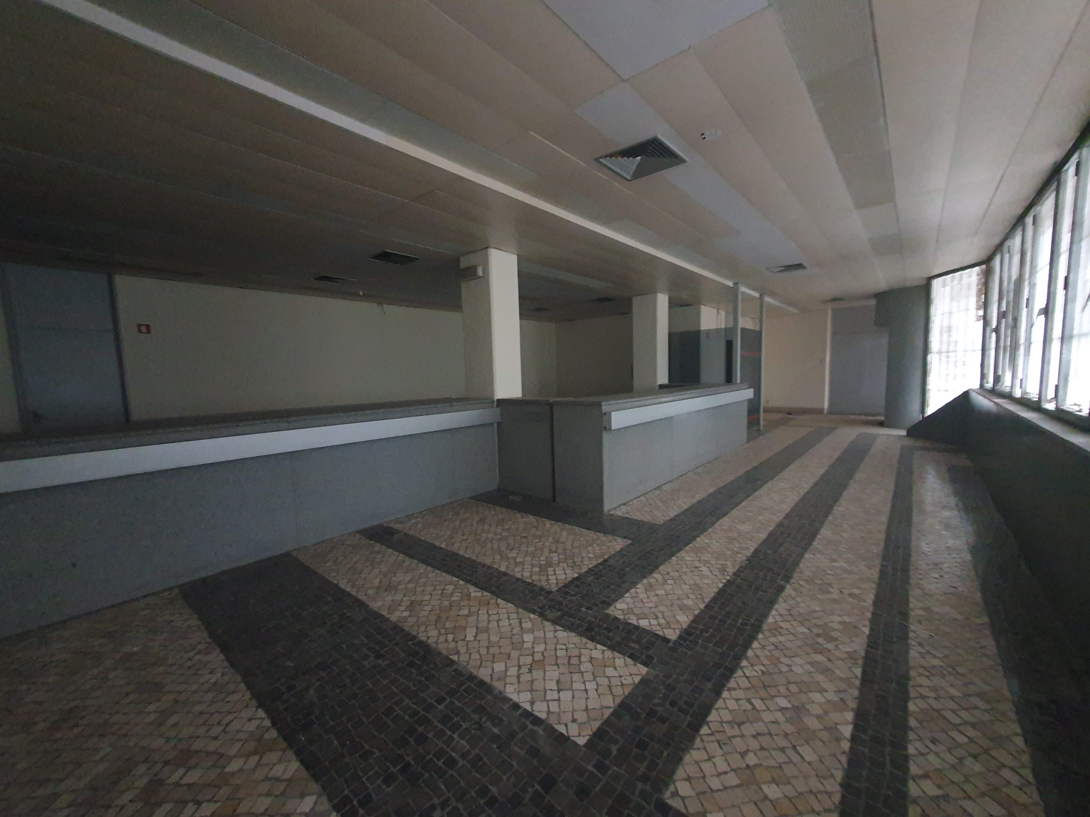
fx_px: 409
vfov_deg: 89.9
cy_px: 408
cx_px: 545
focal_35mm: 13
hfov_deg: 106.2
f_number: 2.2
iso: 640
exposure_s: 1/11
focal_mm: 1.8
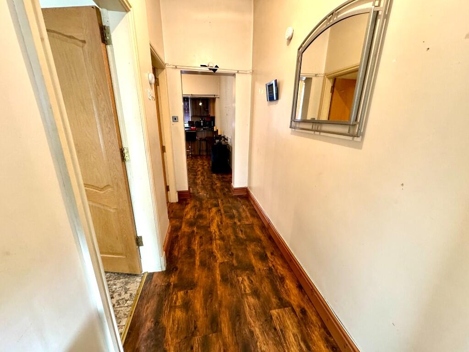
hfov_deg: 102.1
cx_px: 234
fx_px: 190
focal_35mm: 14
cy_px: 176
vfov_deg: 85.7
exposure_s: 1/50
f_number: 2.2
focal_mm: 2.22
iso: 320
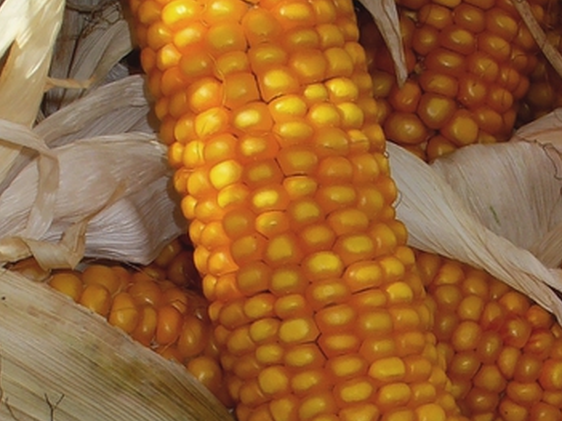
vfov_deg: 10.5
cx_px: 520
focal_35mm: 140
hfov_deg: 13.9
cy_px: 424
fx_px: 2272
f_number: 6
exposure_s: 1/160
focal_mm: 7.9
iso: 64
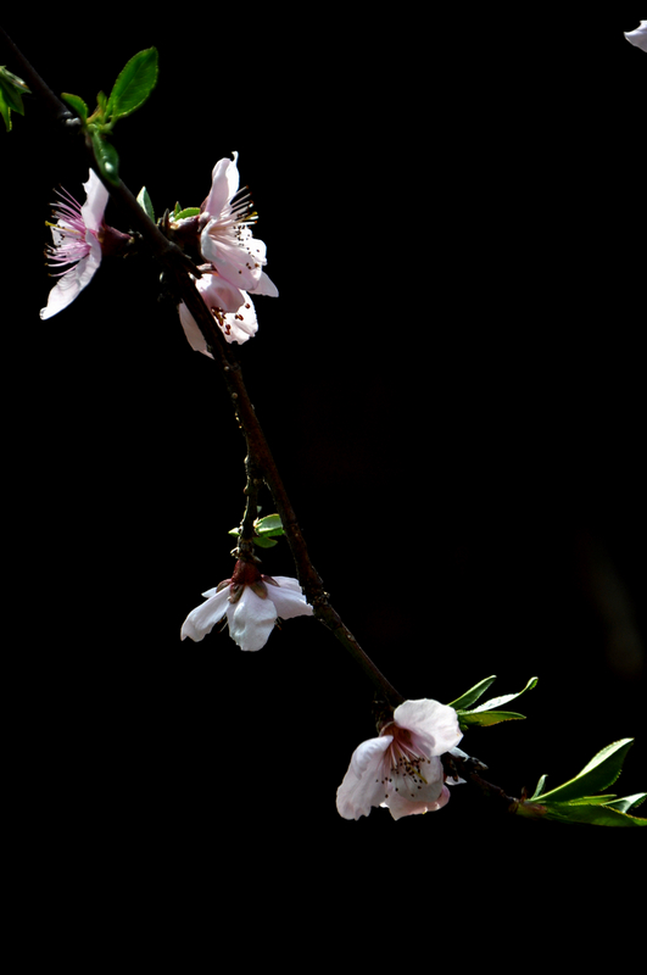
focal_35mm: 158
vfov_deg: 13.1
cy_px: 488
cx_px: 324
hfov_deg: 8.7
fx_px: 4259
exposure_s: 1/500
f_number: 5.6
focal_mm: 105
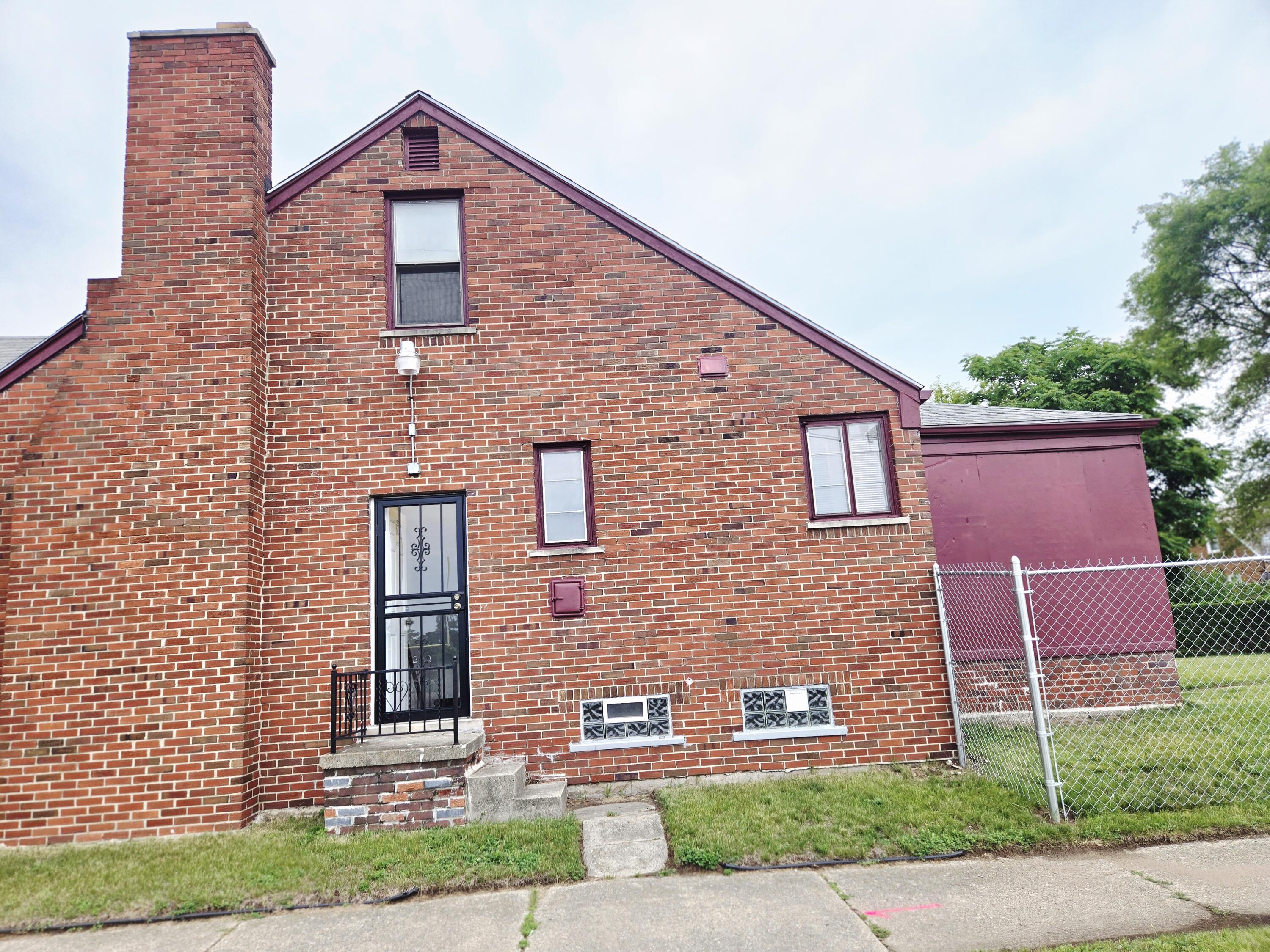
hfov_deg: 73.9
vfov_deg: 58.9
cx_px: 635
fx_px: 844
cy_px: 476
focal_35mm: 23
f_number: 1.8
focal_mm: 5.4
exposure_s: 1/278
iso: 25
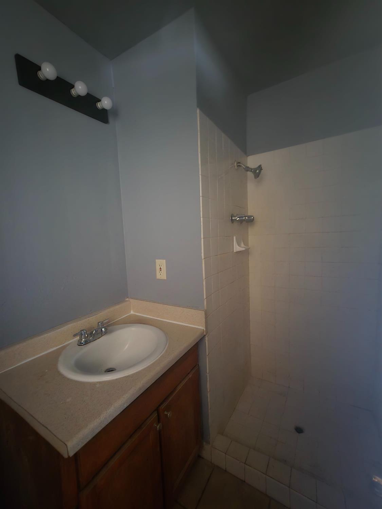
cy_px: 254
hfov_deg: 89.9
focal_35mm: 13
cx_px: 191
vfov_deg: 106.2
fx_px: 191
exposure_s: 1/8
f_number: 2.2
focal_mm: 2.2
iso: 1600
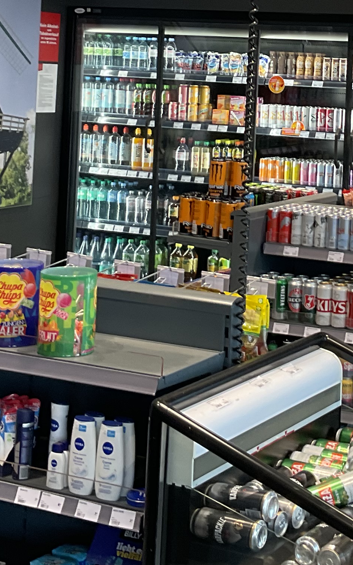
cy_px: 61
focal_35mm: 82
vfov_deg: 24.5
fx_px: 1262
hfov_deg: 15.7
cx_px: 332
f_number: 1.8
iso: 40
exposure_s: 1/60
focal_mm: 3
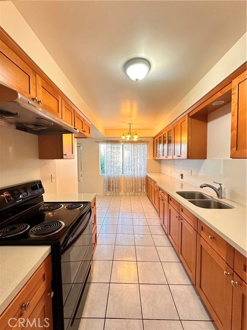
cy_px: 165
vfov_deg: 102.1
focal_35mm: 14
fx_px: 133
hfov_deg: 85.7
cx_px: 124
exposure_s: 1/60
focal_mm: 2.22
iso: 400
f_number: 2.2
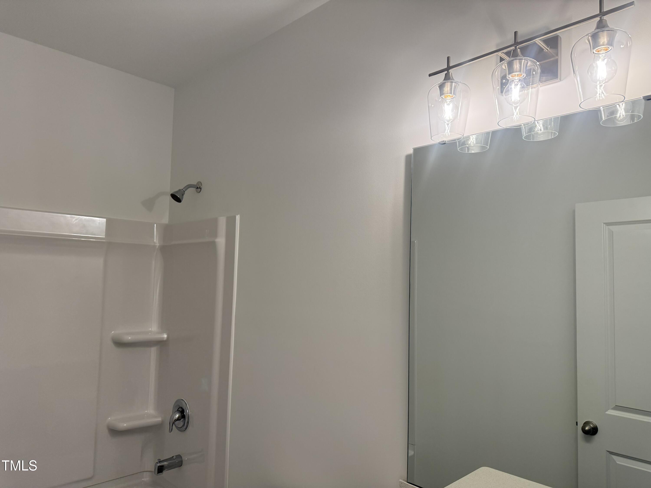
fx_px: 451
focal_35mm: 24
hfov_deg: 71.6
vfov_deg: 56.8
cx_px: 326
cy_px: 244
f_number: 1.78
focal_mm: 6.76
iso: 125
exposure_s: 1/237
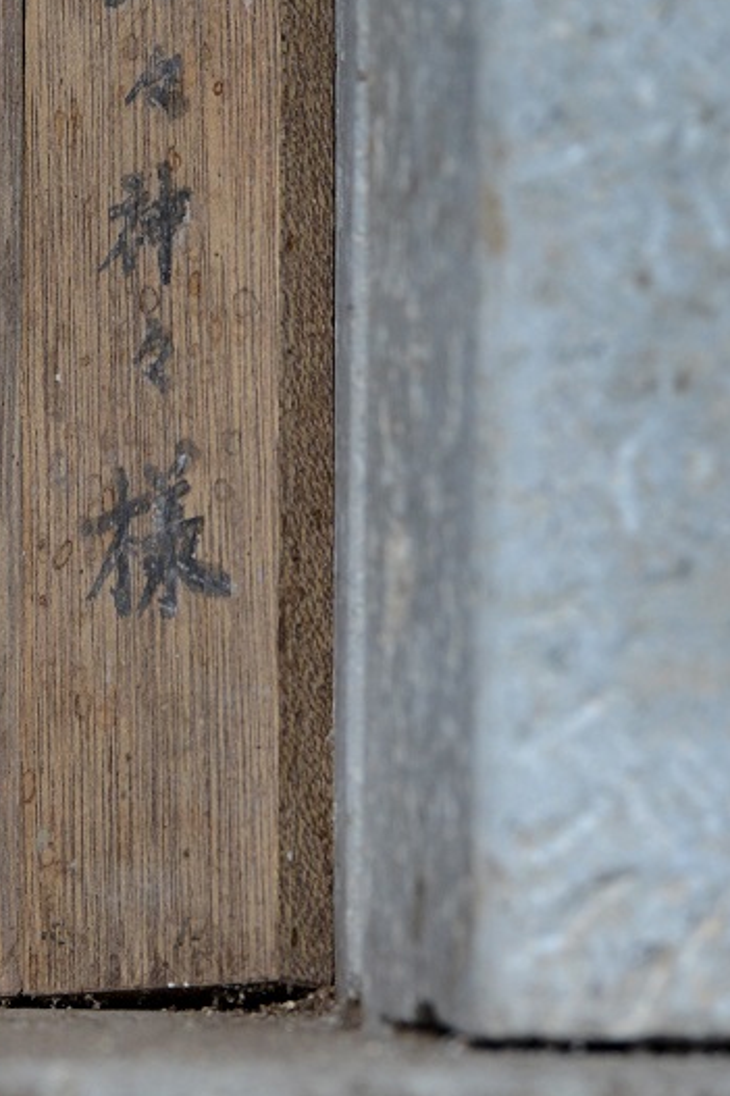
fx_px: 23100
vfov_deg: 2.7
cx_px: -123
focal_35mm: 759
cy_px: 413
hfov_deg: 1.8
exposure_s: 1/100
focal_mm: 400
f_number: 11
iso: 1600
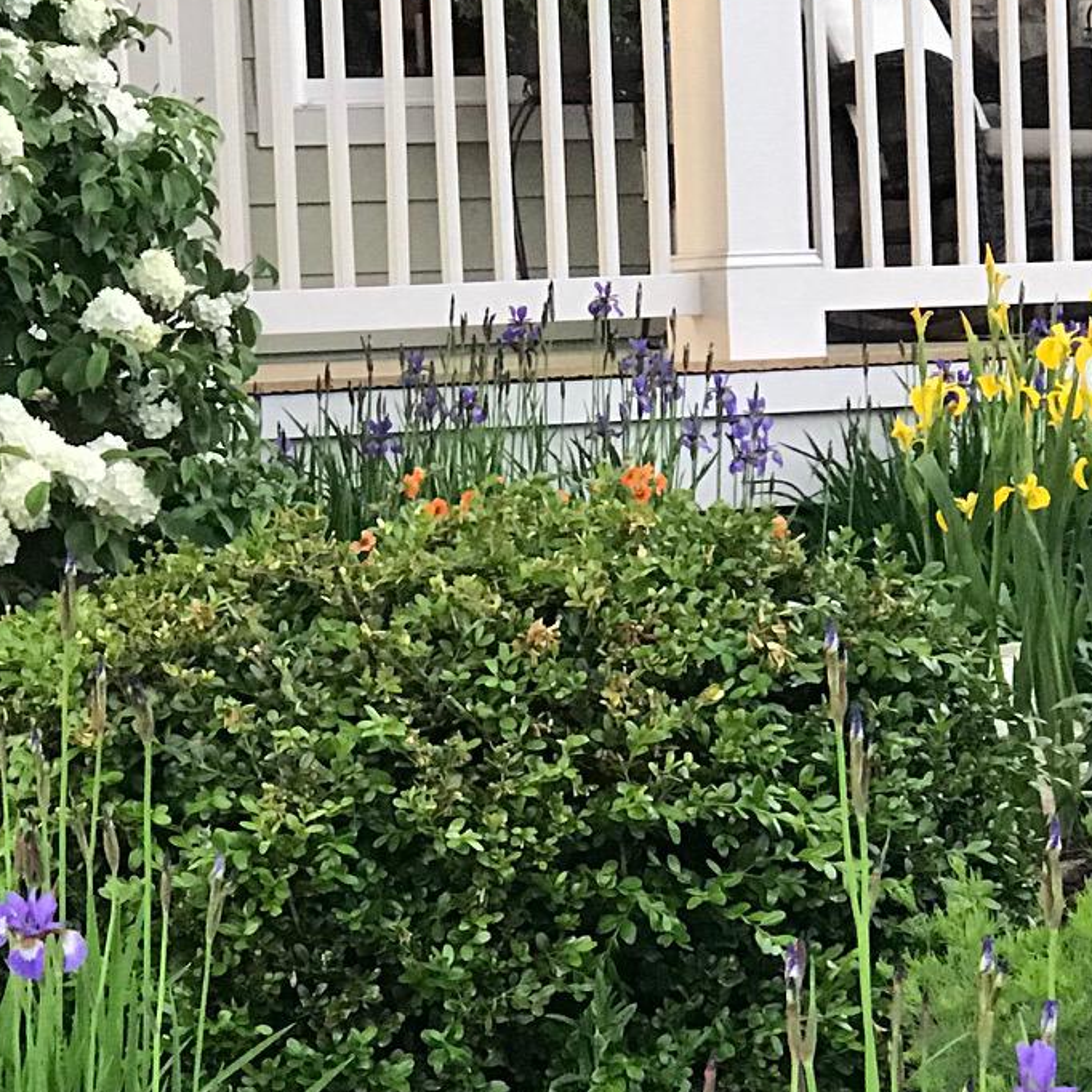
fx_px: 5318
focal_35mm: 149
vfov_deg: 11.7
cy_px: 725
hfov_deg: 11.7
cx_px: 384
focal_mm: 6.6
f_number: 2.8
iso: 200
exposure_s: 1/60
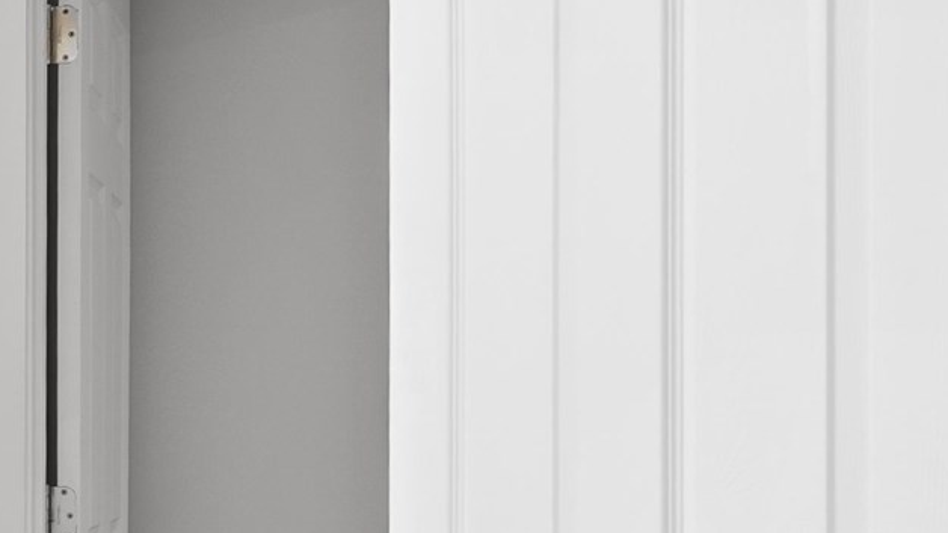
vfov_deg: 14.4
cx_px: -651
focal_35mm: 82
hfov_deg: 20.3
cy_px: 575
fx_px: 2061
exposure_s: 1/1.67
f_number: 8
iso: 100
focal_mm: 16
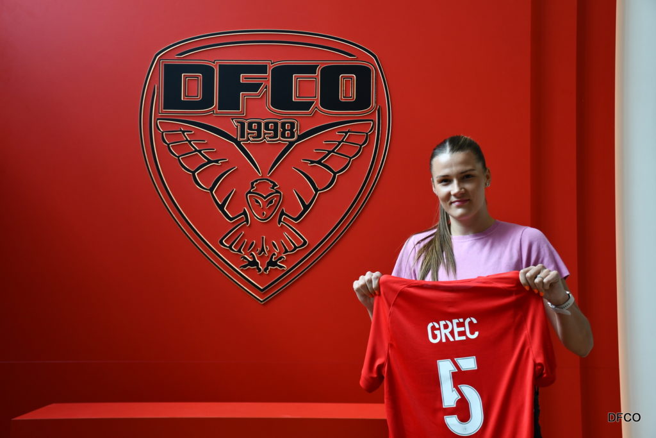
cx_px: 328
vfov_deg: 23.8
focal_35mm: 57
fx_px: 1039
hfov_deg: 35.0
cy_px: 219
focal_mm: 38
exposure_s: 1/250
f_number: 5
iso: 400
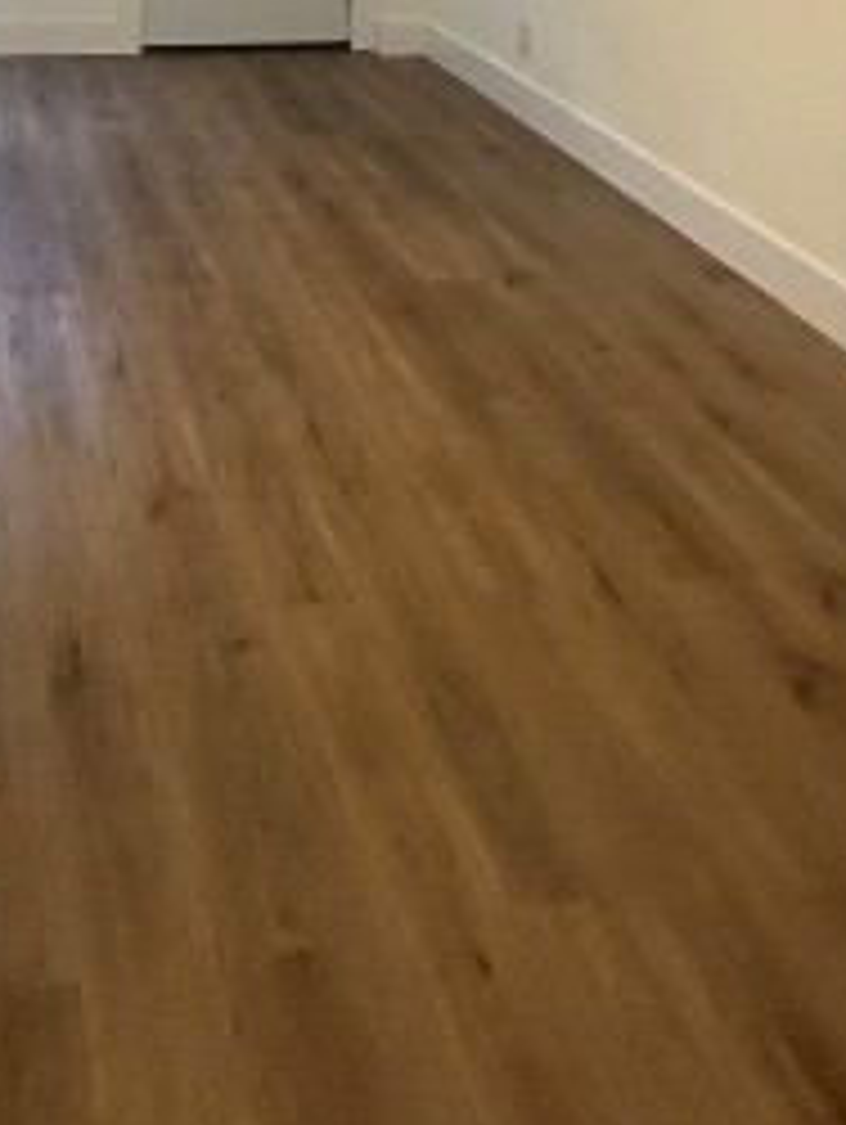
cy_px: -333
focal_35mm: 43
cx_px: 117
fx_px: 1399
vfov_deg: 32.8
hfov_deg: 32.3
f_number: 2.2
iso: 400
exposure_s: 1/60
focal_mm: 2.22
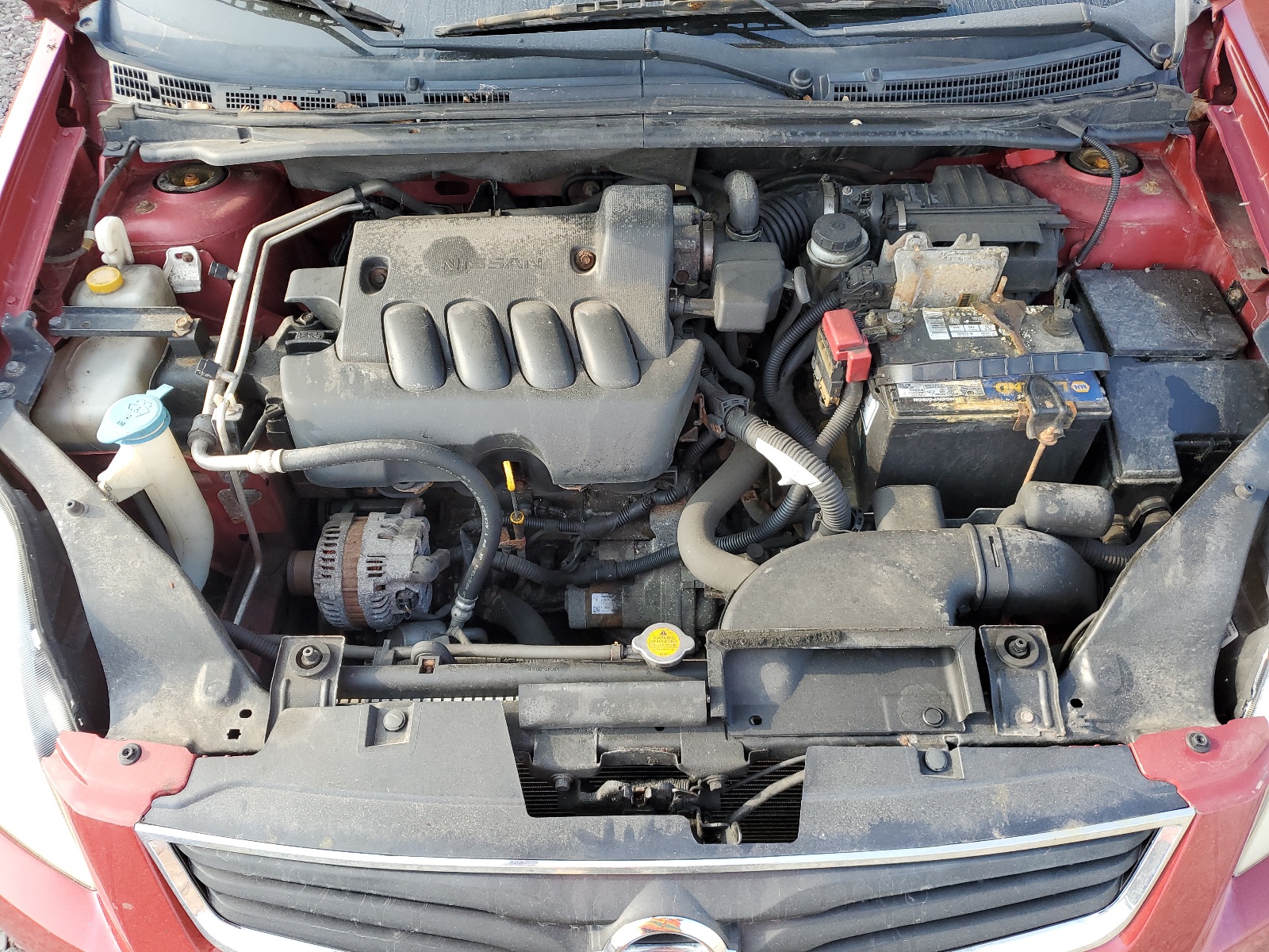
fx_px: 953
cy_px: 476
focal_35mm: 26
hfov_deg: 67.3
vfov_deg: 53.1
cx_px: 634
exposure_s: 1/312
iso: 50
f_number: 1.5
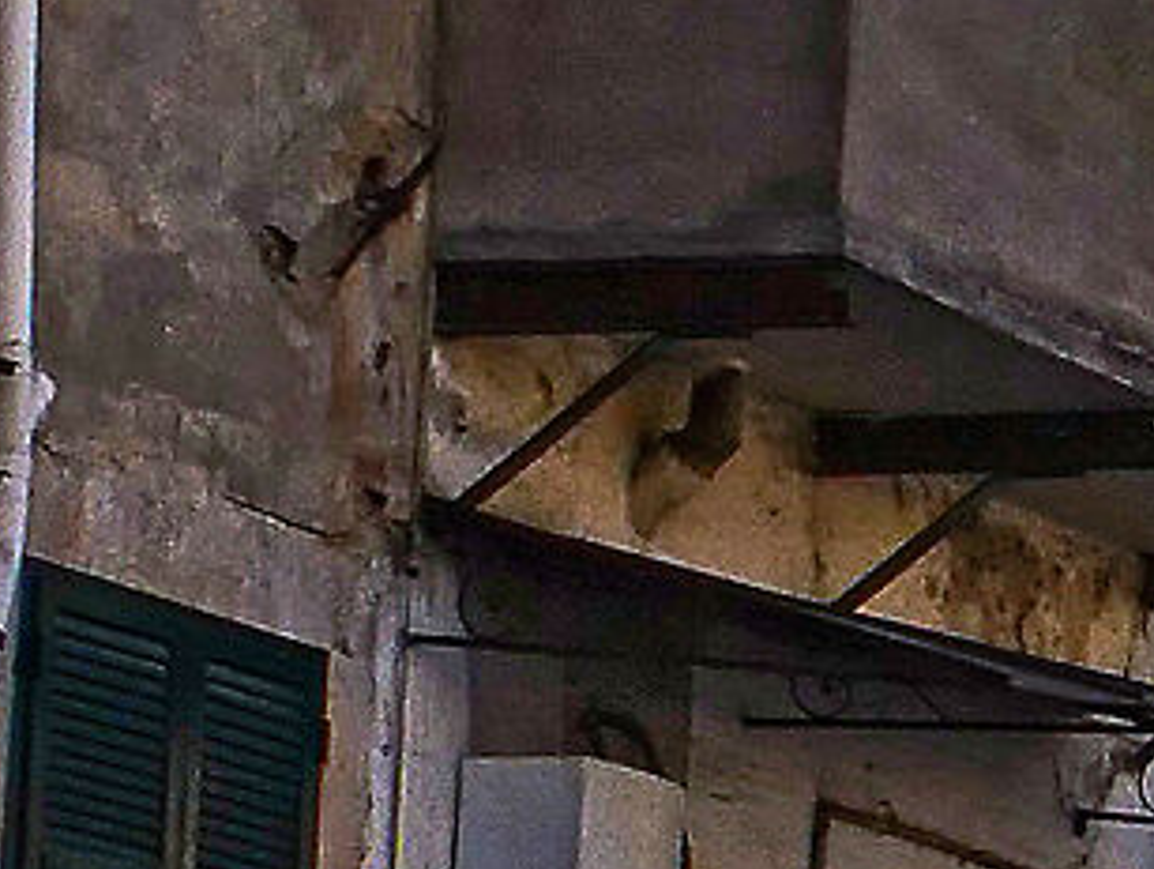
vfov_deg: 5.3
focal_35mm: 281
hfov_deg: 6.4
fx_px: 9379
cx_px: 3488
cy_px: 1324
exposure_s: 1/800
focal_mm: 18
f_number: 10
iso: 200
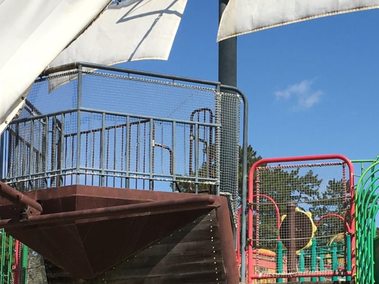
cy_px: 212
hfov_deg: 21.8
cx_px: 328
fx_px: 963
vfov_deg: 16.7
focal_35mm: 88
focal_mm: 4.15
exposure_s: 1/2137
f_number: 2.2
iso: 25
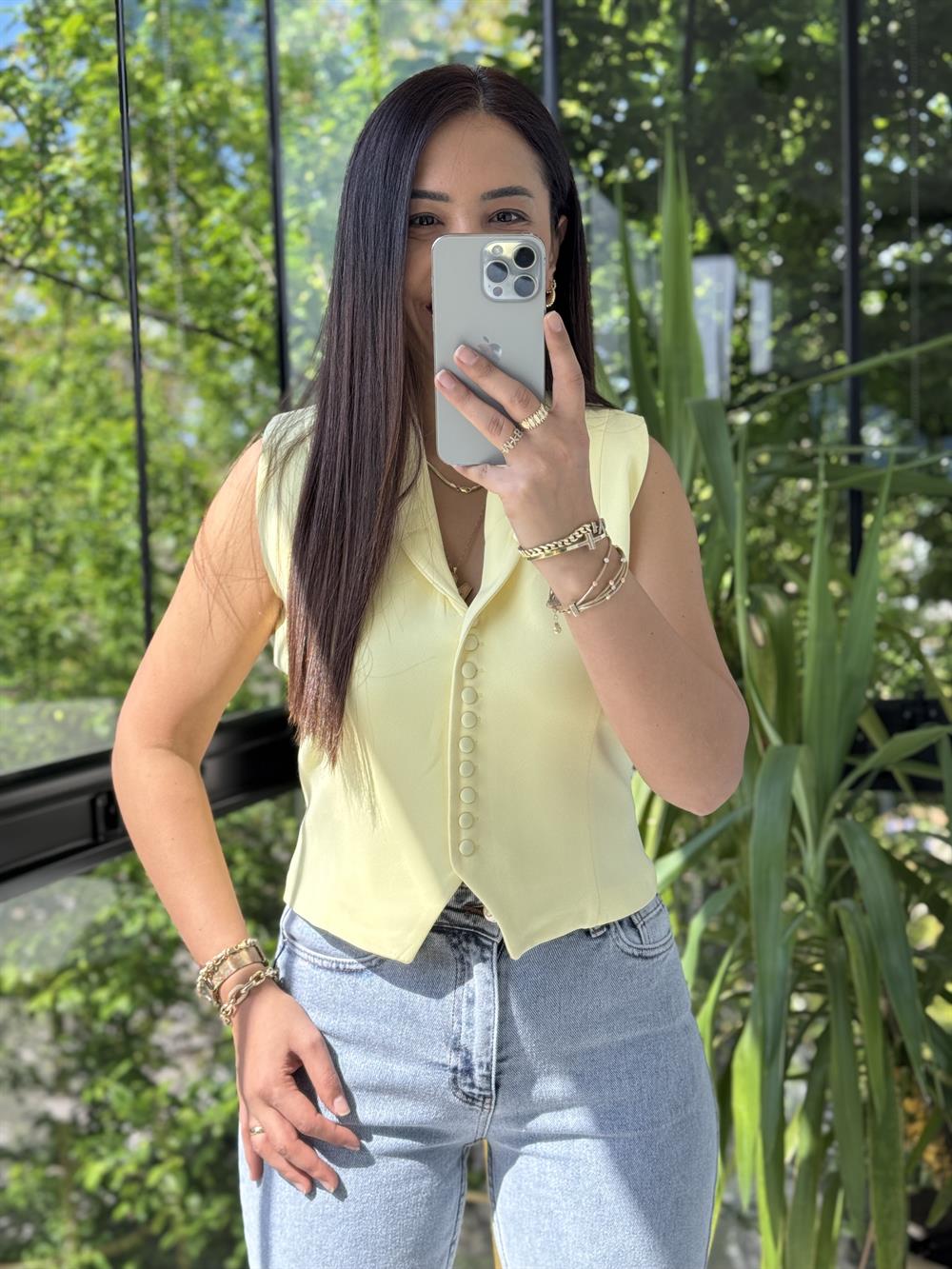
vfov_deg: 39.7
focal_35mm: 48
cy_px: 634
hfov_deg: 30.3
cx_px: 476
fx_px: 1760
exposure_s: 1/296
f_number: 1.78
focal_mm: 6.76
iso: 64
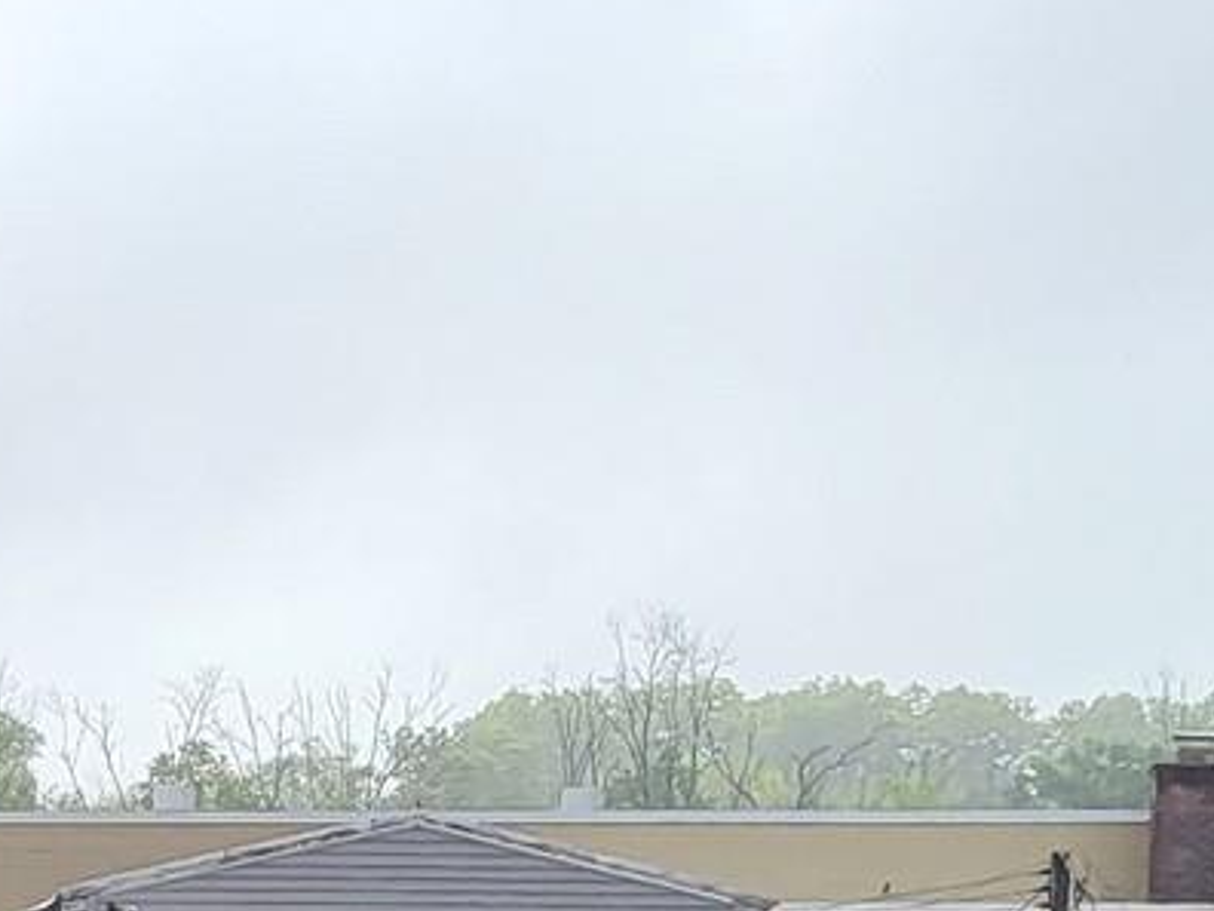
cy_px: 1482
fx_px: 4349
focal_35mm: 124
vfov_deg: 11.3
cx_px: -95
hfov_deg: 15.5
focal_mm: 5
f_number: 1.8
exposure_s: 1/2679
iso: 40
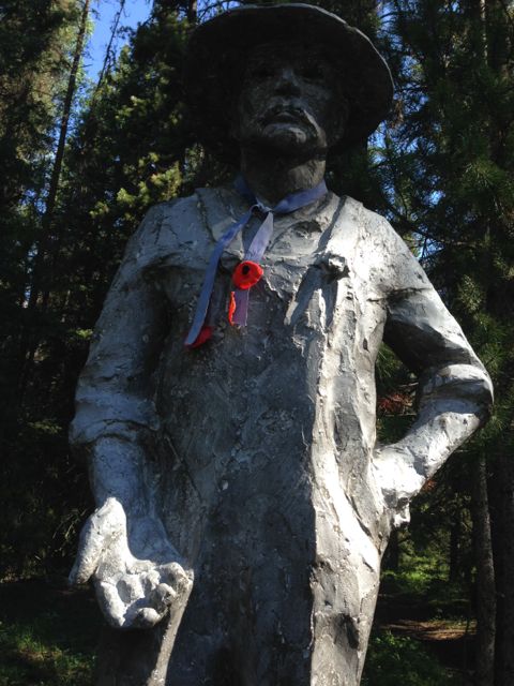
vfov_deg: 55.4
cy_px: 343
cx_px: 257
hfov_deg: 42.9
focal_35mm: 33
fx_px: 653
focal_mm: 4.12
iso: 50
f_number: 2.4
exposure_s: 1/361
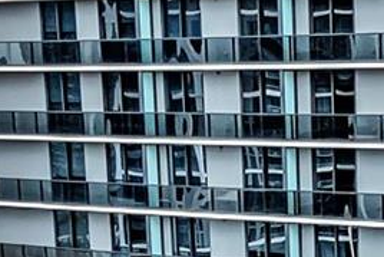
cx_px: 430
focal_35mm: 167
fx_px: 1782
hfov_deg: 12.1
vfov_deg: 7.6
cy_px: 658
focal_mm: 10.26
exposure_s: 1/1600
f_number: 2.8
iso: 100
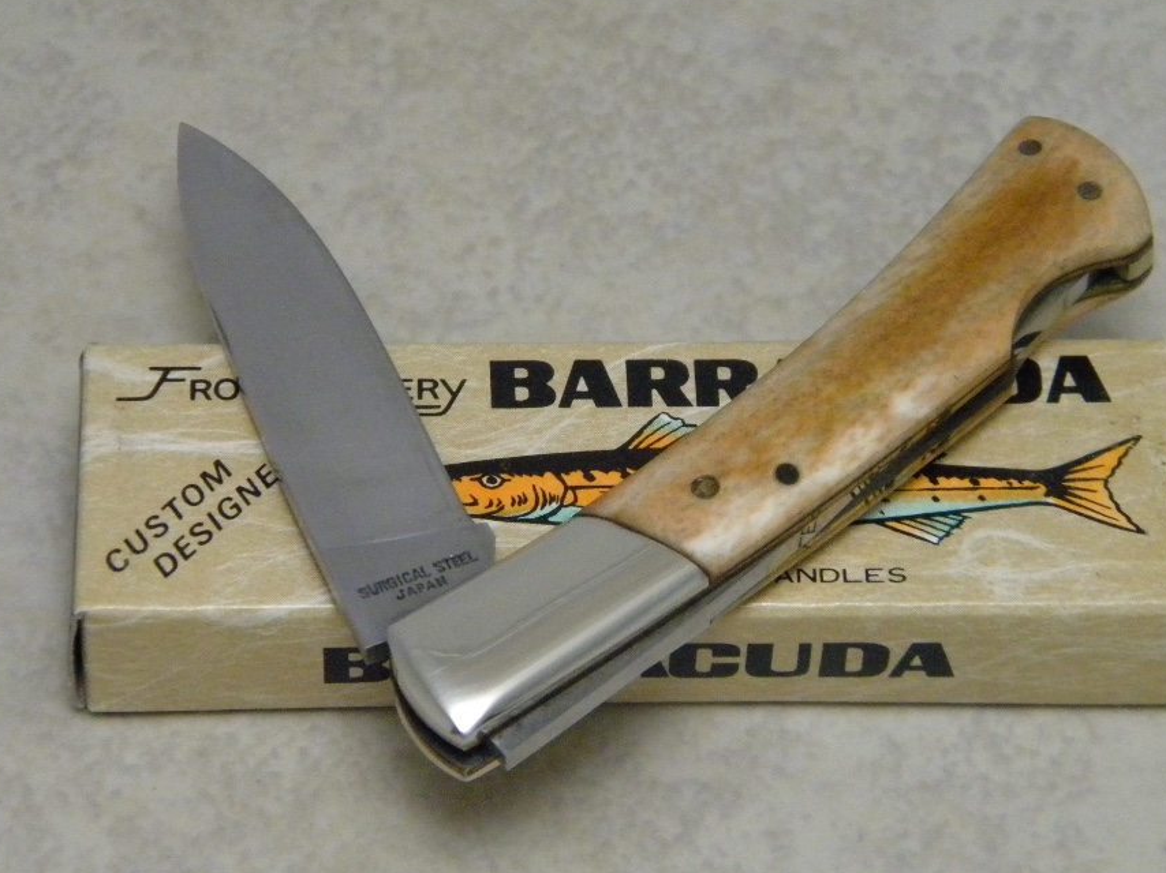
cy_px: 472
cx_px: 643
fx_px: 4142
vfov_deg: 12.0
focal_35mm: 123
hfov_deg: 16.0
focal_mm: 19
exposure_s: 1/49.3
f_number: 4.7
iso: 800
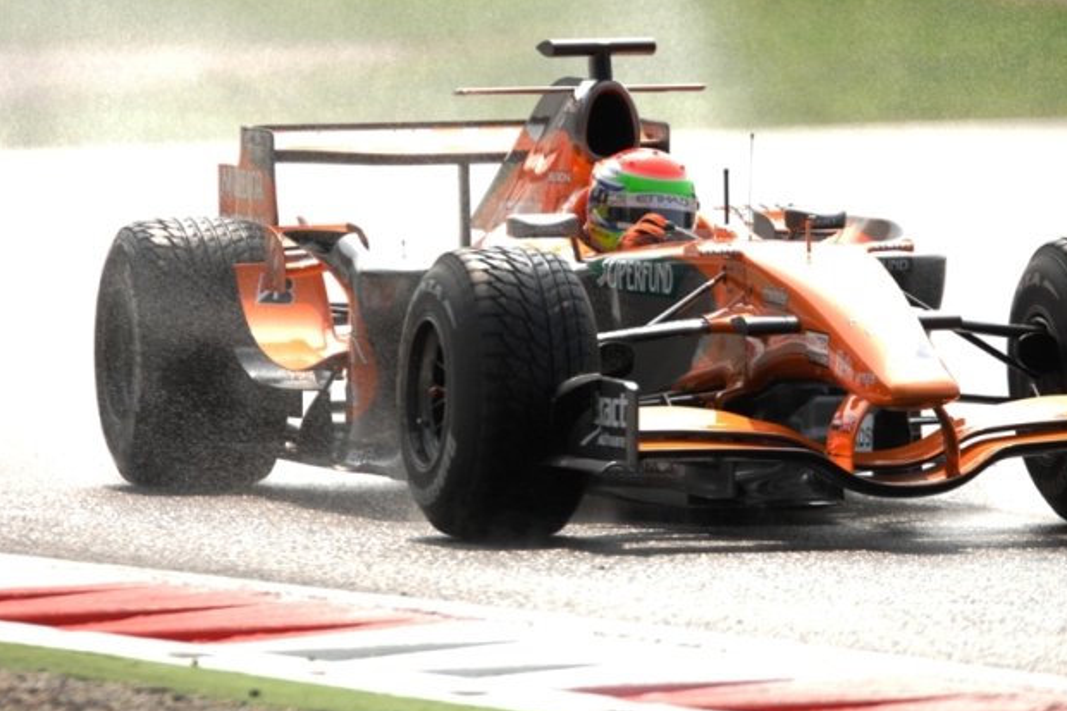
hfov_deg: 3.6
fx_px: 17185
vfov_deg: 2.4
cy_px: 304
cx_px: 616
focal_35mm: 580
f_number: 2.8
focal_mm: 300
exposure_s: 1/1600
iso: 200
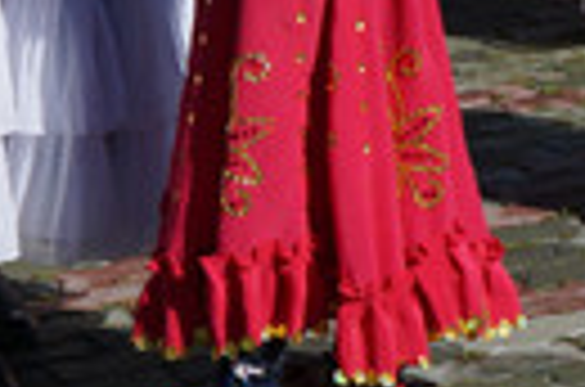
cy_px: -338
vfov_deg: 4.3
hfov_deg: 6.6
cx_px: -58
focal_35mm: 312
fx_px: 5063
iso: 100
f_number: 8
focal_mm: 45
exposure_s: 1/500
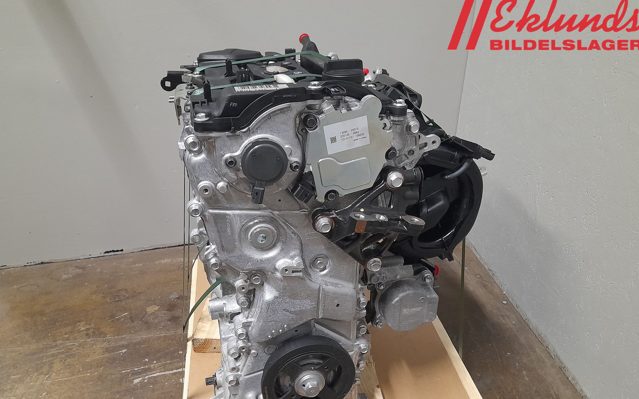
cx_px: 317
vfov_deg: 45.8
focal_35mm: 27
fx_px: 470
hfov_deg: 68.4
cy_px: 240
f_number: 2
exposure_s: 1/50
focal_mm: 4.6
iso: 320
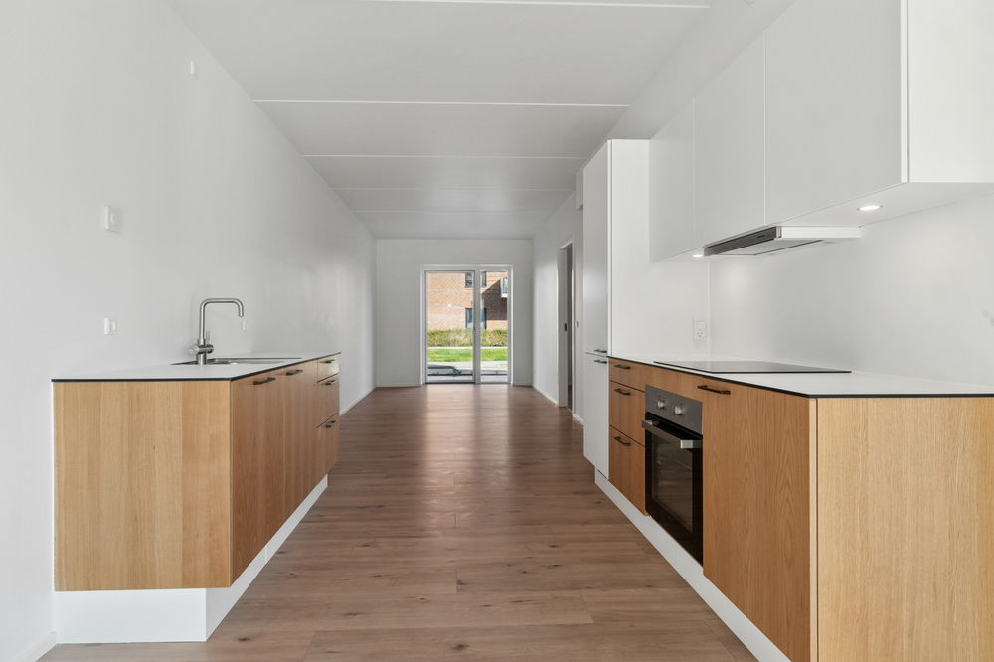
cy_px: 331
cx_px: 497
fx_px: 538
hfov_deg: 85.4
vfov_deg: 63.2
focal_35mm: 20
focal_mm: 13
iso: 200
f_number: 8
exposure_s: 1/160
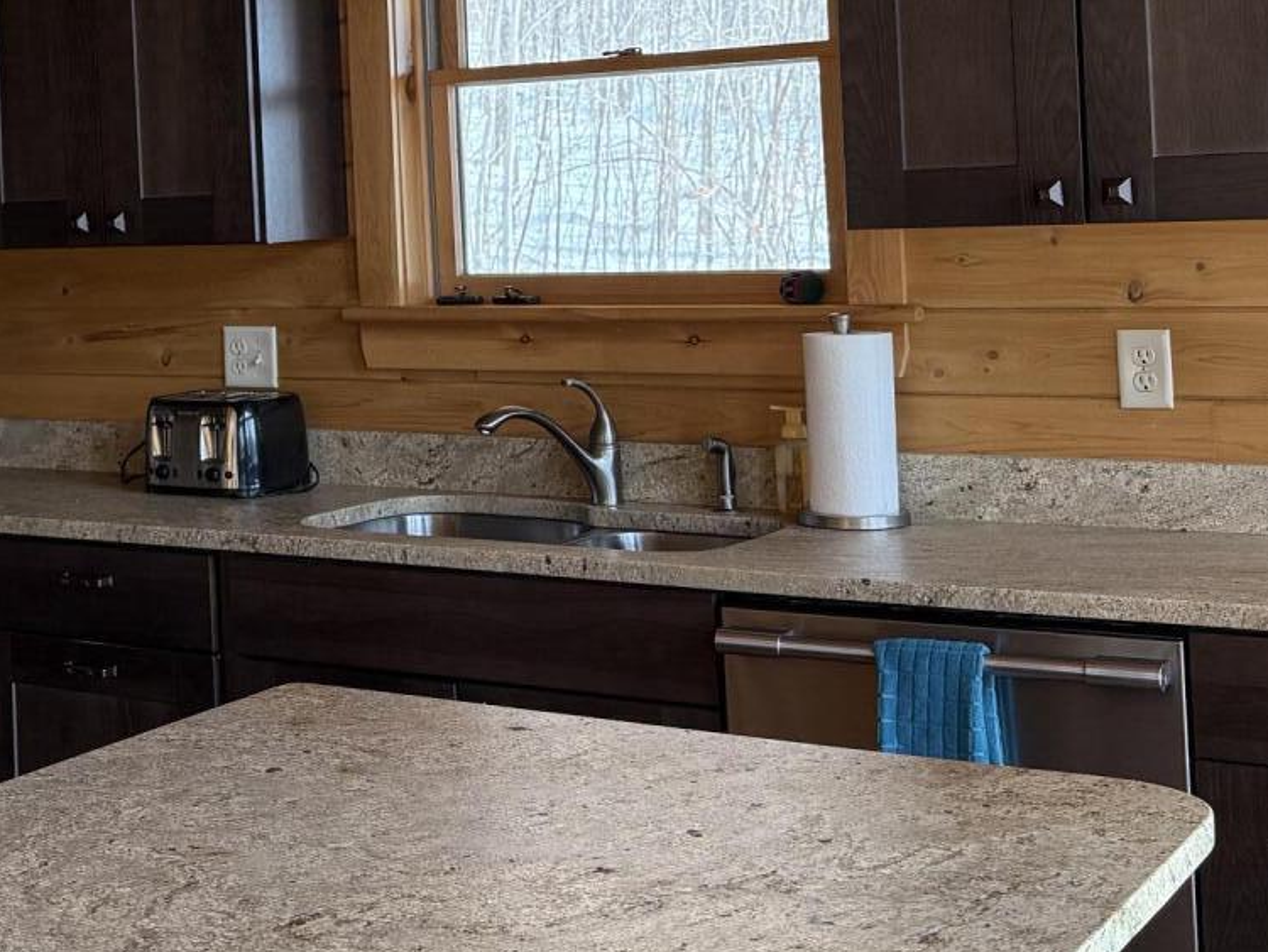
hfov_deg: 28.6
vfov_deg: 22.5
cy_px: 130
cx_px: 36
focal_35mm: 64
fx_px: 2345
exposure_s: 1/201
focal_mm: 6.76
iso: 200
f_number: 1.78
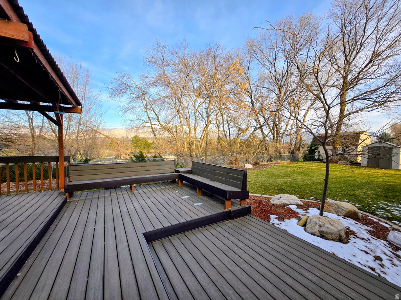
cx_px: 200
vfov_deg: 89.9
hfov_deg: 106.2
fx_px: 151
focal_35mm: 13
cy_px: 150
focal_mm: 1.7
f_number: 2.2
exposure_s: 1/252
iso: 25
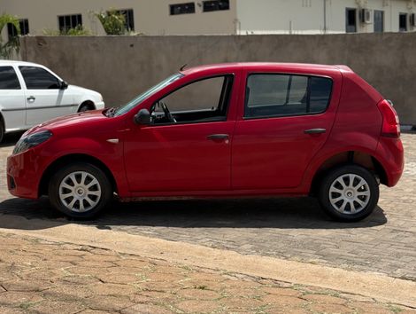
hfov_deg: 39.6
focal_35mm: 48
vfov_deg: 30.3
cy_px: 157
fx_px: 578
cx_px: 208
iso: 100
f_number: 1.78
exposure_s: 1/8772
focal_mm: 6.76
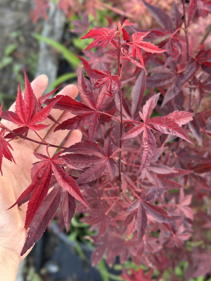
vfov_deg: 36.8
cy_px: 129
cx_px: 114
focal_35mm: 52
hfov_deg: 28.0
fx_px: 423
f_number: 1.78
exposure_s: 1/100
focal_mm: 6.86
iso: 125
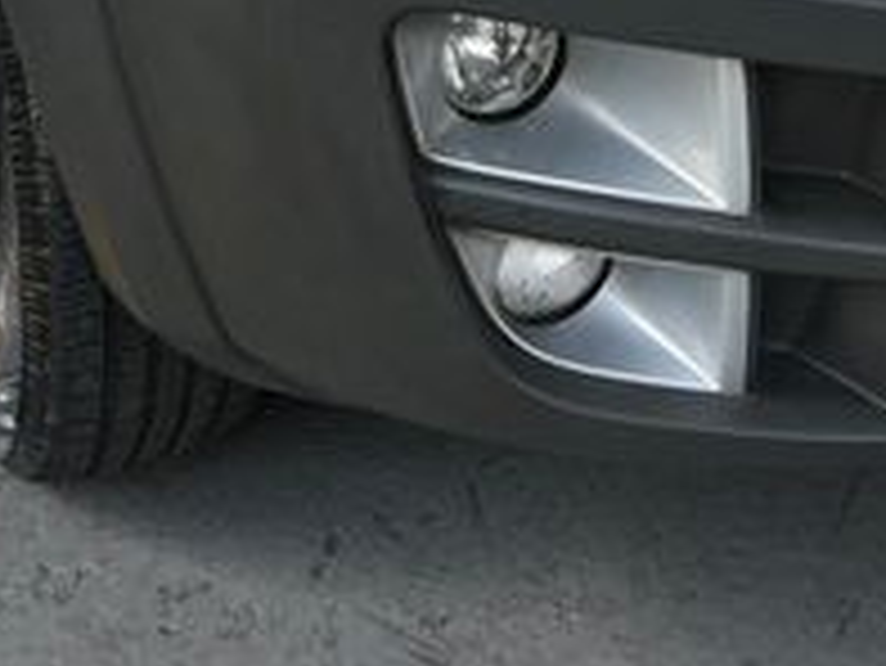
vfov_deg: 22.3
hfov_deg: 30.2
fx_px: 1588
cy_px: -81
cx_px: 747
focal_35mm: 62
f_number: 1.5
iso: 50
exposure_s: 1/709
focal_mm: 5.7
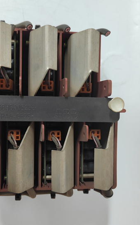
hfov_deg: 41.1
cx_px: 43
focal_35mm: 30
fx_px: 183
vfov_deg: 62.8
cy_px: 120
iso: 1694
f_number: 1.9
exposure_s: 1/50
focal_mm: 5.52
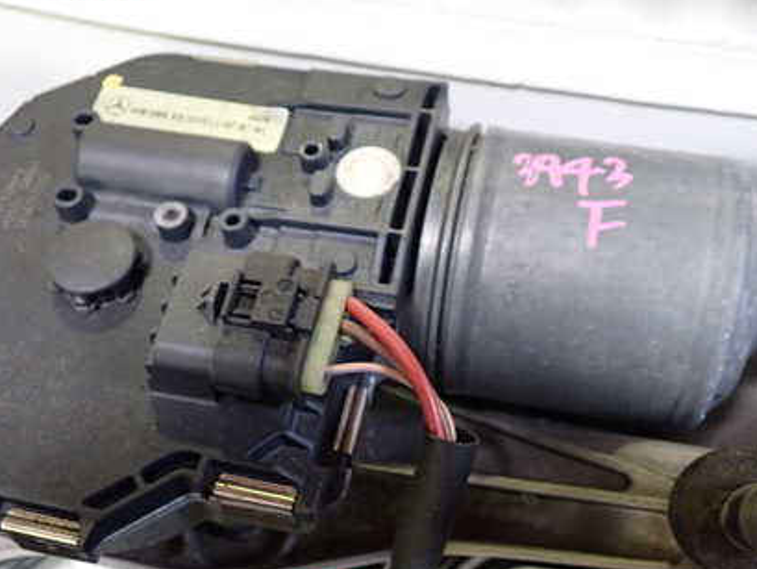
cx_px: 359
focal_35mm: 44
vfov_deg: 32.7
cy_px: 373
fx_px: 962
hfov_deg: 42.9
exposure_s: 1/30
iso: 500
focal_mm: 5.4
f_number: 2.3
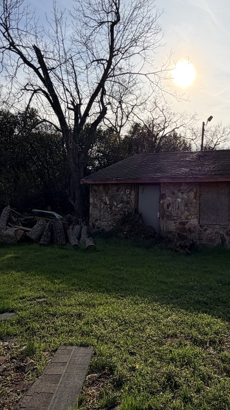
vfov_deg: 62.6
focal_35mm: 31
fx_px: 336
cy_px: 204
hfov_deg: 37.1
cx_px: 167
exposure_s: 1/2092
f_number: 2.2
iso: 20
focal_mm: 2.22
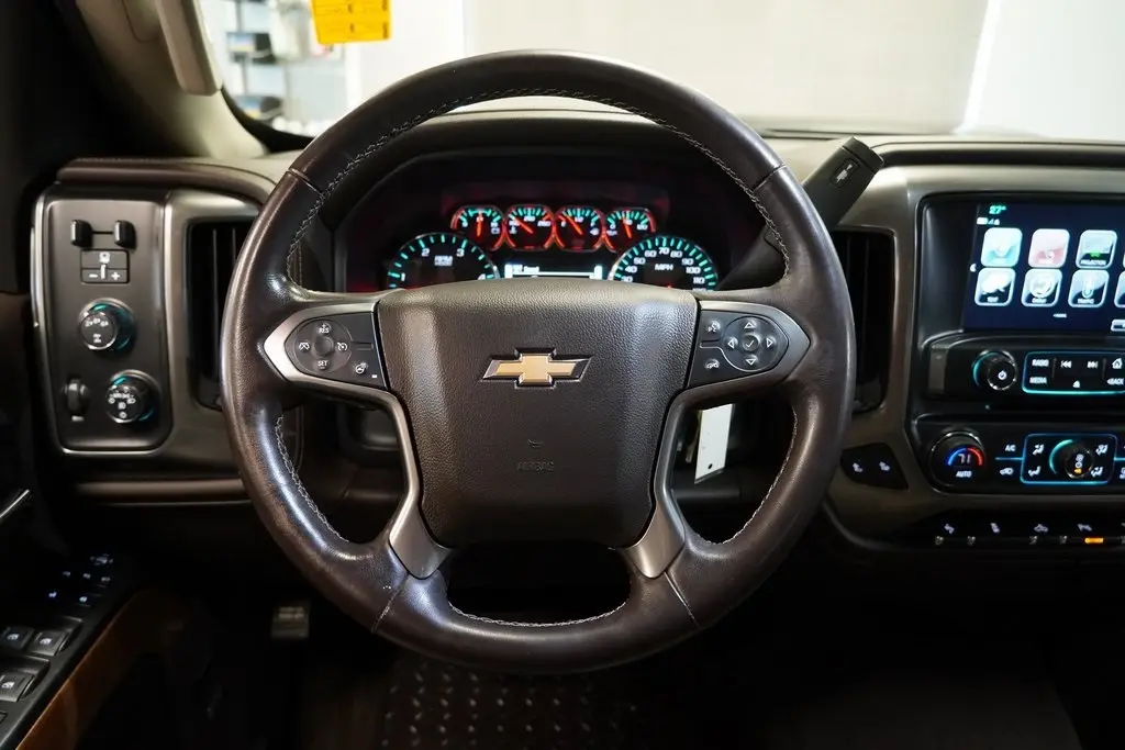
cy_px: 375
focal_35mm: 27
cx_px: 562
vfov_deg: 47.9
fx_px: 844
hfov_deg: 67.4
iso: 3200
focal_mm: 18
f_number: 3.5
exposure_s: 1/30
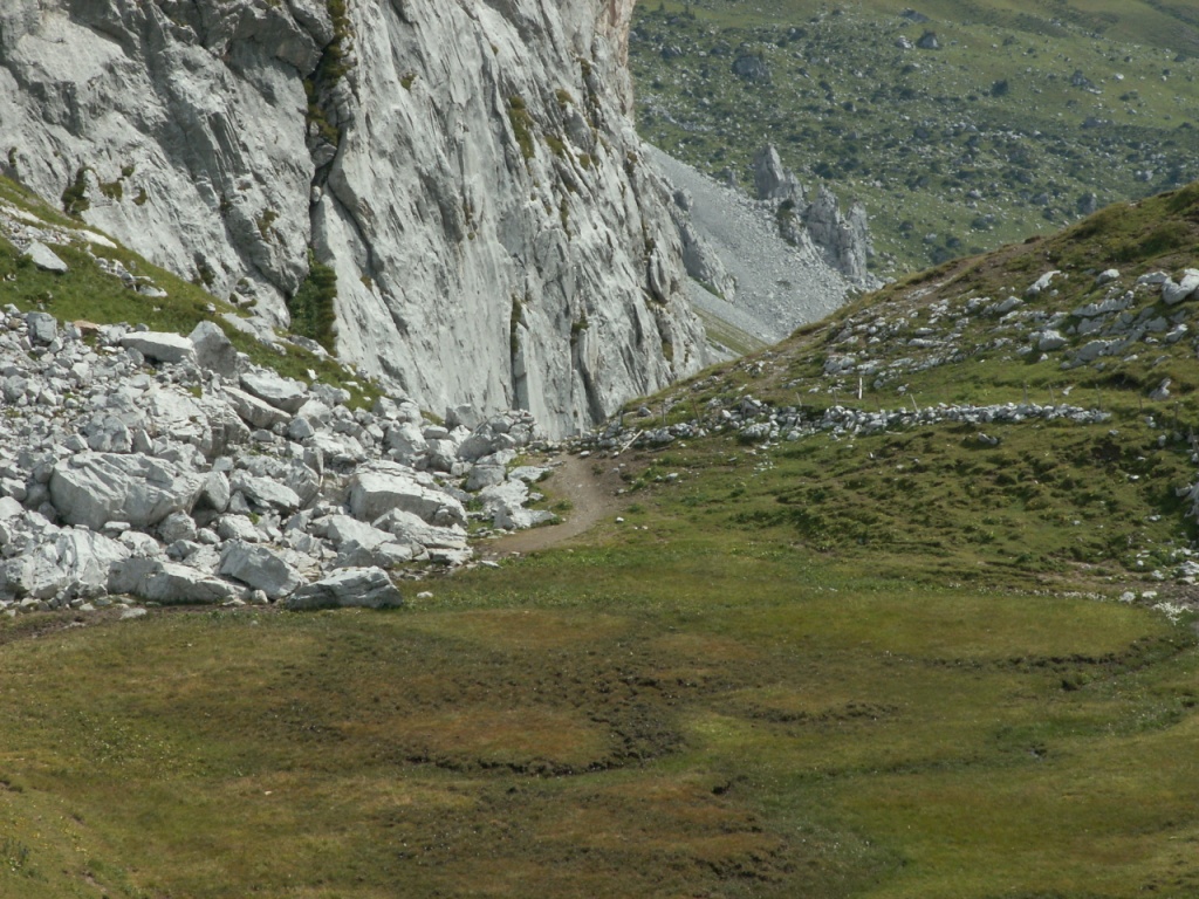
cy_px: 450
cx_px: 600
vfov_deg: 9.3
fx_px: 5507
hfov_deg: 12.4
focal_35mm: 159
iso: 50
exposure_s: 1/125
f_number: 8
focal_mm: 26.06
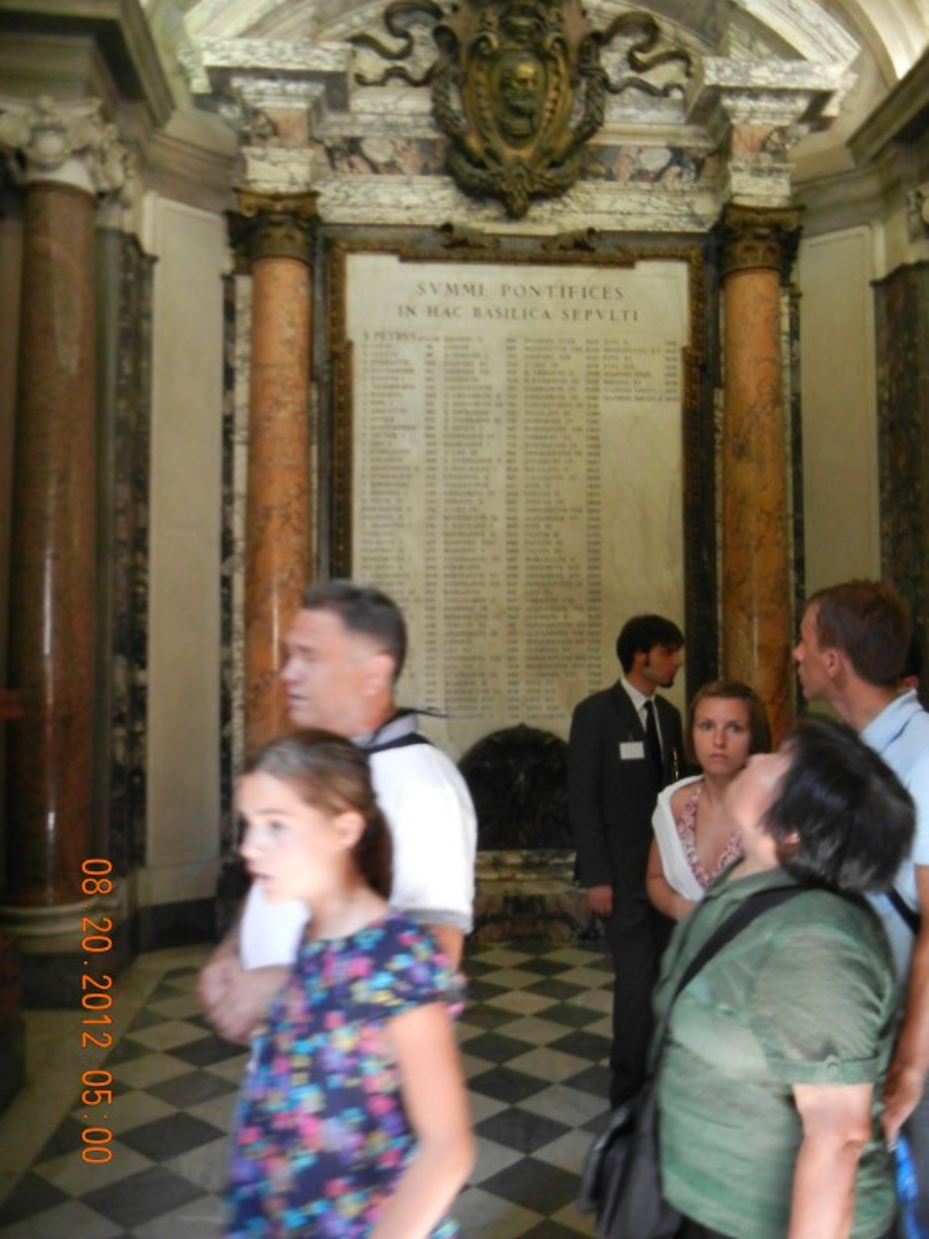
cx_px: 464
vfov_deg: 60.0
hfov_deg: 46.8
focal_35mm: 30
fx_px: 1073
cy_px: 620
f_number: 3.5
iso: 200
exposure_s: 1/5.7
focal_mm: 5.4
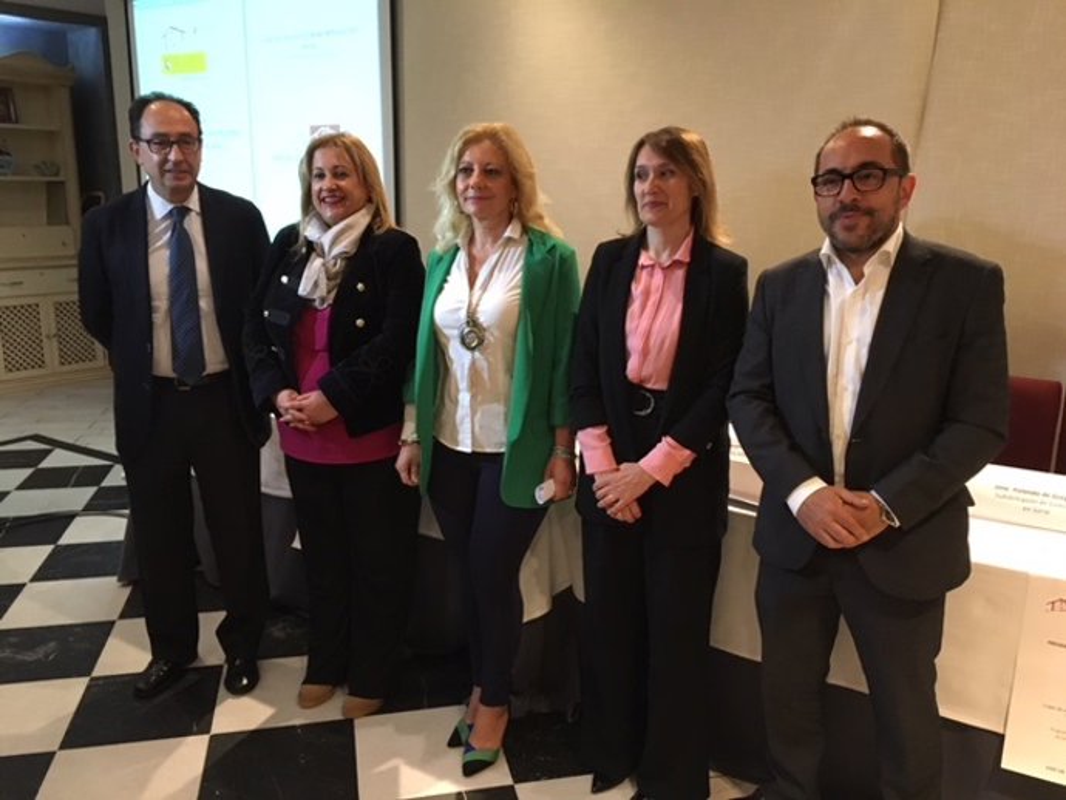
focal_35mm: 29
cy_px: 400
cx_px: 533
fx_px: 893
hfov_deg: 61.6
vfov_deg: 48.3
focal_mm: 4.15
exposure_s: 1/25
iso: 200
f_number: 2.2
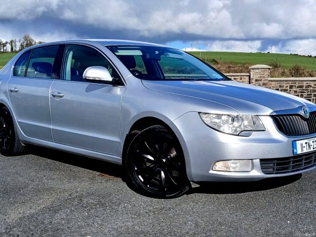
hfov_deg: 67.3
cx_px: 158
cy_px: 118
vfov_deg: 53.1
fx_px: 237
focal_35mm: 26
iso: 20
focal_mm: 3.98
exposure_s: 1/909
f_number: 1.8
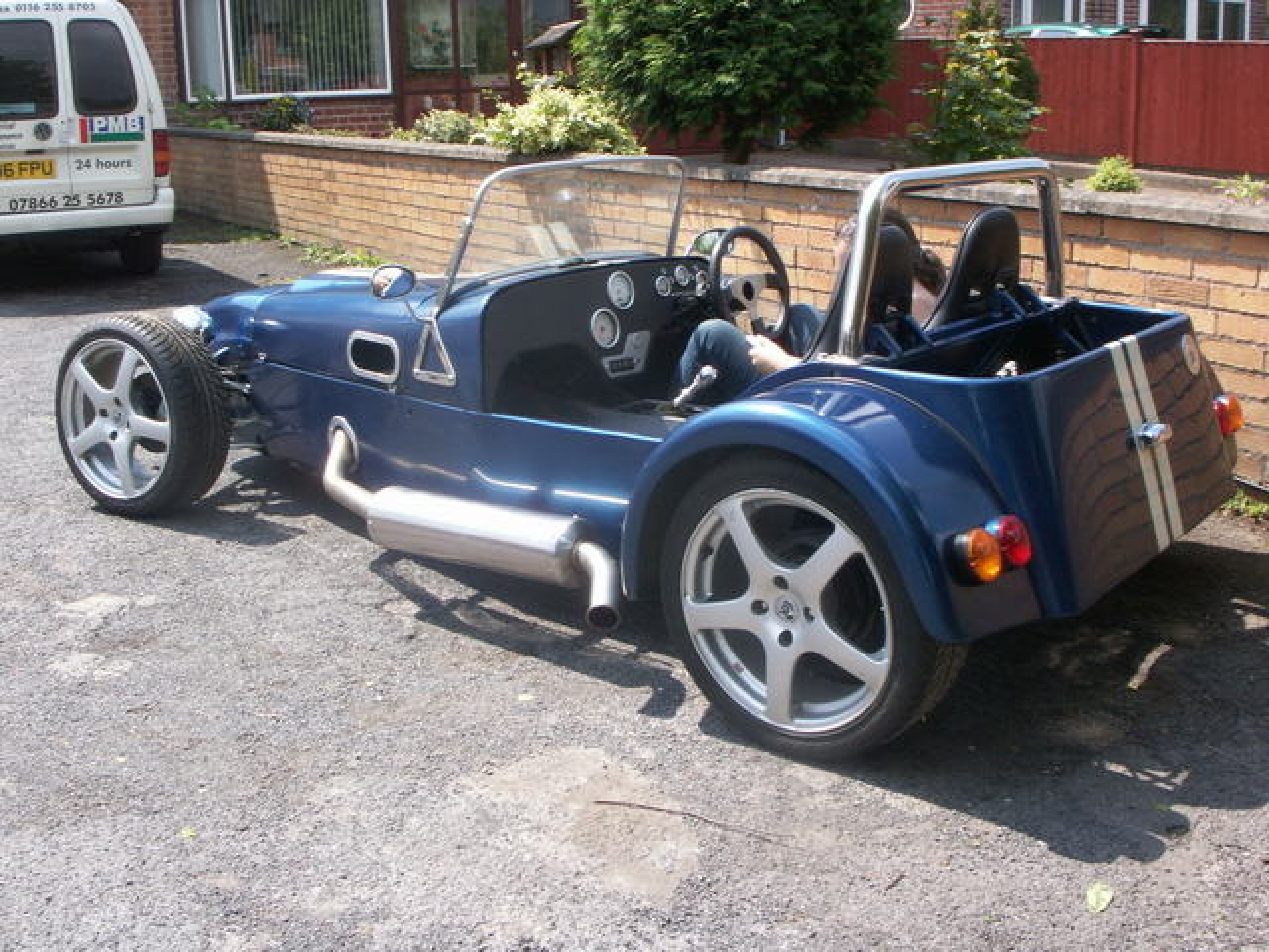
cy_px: 476
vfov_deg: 38.7
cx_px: 634
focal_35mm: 37
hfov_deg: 50.1
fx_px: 1356
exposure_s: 1/60
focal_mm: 7.7
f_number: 7.1
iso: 50
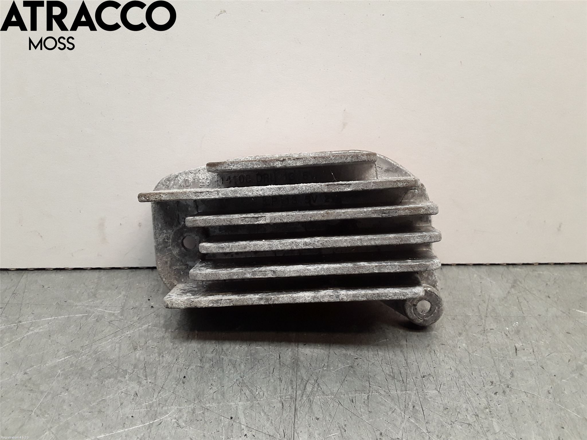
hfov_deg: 63.4
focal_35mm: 28
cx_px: 294
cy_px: 220
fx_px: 475
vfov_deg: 49.7
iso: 64
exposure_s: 1/100
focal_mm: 2.91
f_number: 1.9
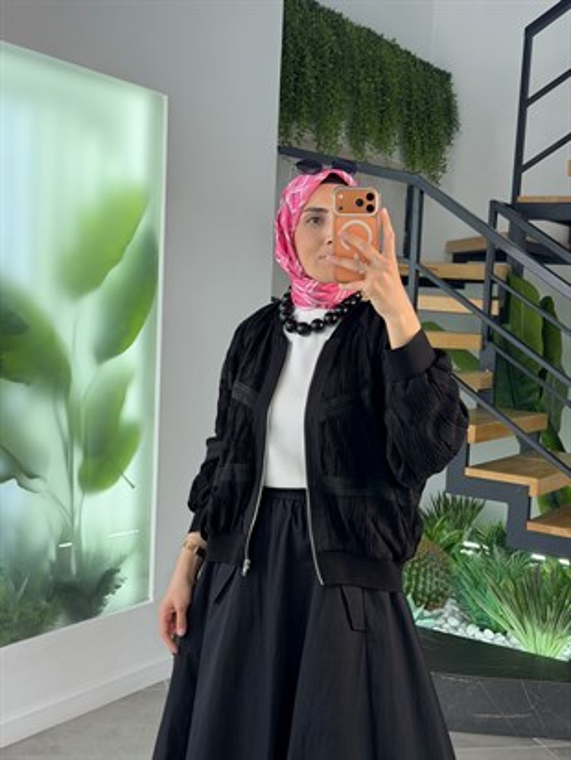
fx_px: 1055
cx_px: 286
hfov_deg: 30.3
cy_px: 380
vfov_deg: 39.6
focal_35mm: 48
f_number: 1.78
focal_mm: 6.76
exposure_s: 1/178
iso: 64
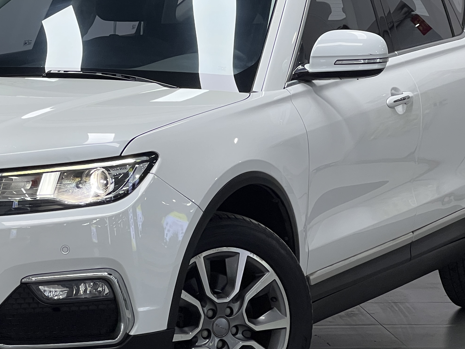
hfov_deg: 12.6
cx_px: 117
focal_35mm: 156
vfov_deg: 9.5
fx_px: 2096
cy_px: 88
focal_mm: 9
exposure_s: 1/100
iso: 125
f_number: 2.8
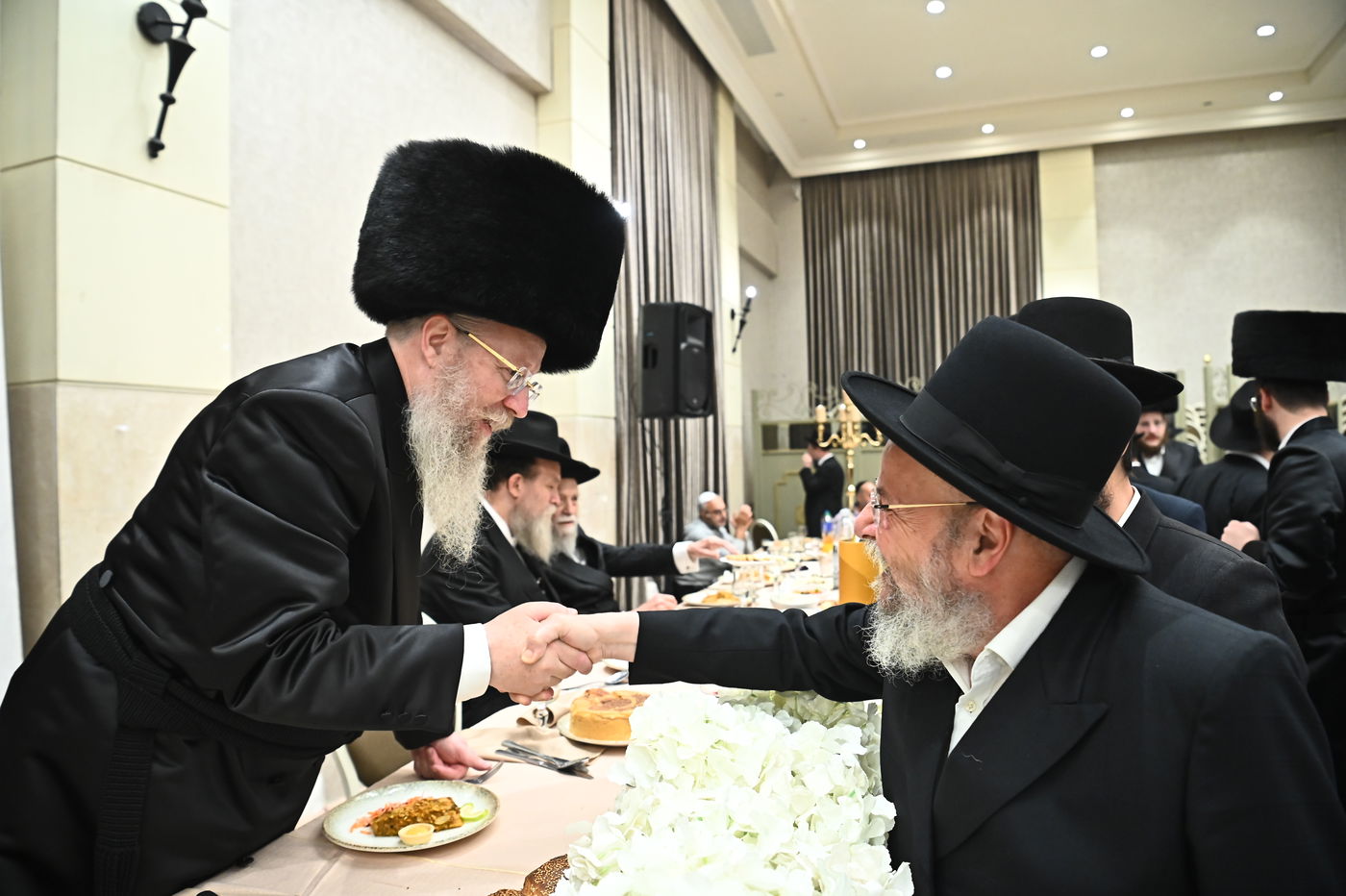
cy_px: 448
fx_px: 897
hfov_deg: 73.8
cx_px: 673
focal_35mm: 24
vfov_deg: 53.1
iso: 3200
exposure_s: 1/200
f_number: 4
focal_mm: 24
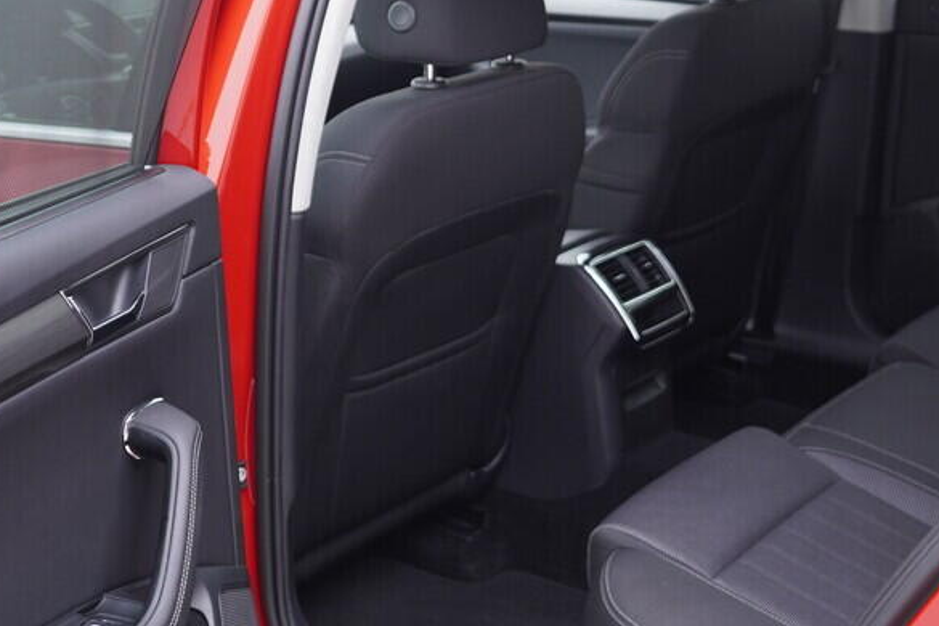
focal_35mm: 63
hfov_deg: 31.8
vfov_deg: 21.6
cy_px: 339
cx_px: 543
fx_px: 1643
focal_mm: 24
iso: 250
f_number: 2.8
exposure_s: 1/40
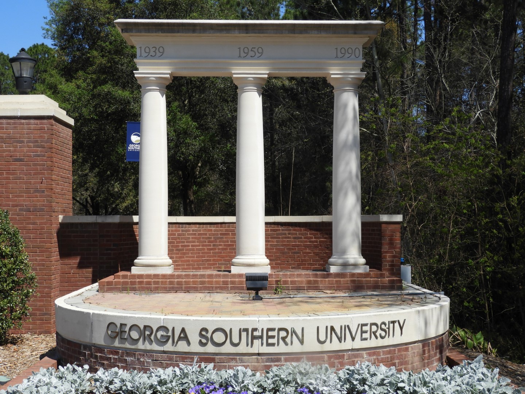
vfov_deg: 26.6
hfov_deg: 34.9
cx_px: 262
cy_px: 197
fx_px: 834
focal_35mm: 55
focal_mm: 9.9
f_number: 4
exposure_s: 1/1000
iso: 100
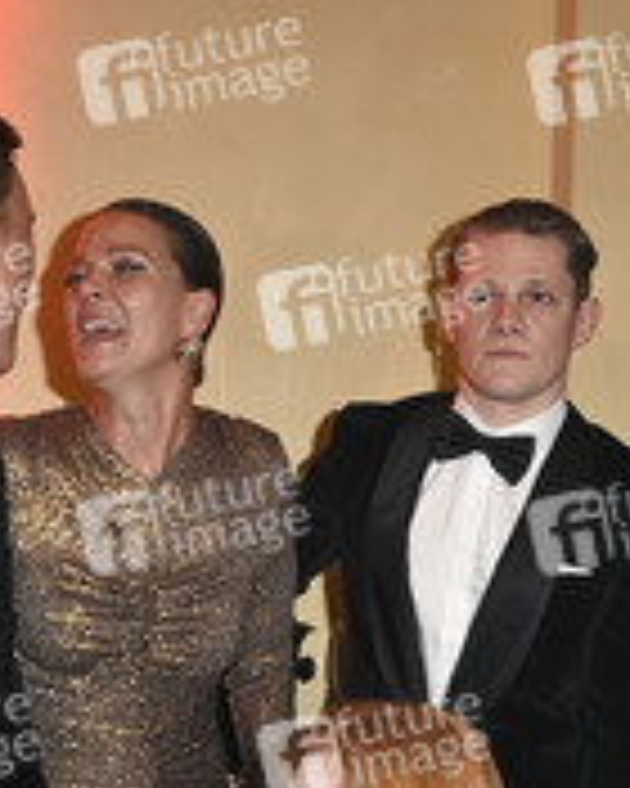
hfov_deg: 20.4
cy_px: 635
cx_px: 254
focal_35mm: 75
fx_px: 1748
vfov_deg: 25.0
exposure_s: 1/80
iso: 2000
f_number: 5.6
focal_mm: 31
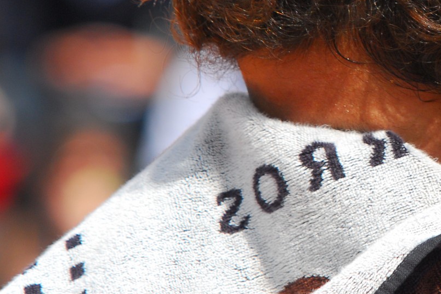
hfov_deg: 3.1
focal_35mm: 669
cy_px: 47
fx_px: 8197
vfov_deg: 2.1
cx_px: 495
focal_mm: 185
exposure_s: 1/1250
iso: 320
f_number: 5.6
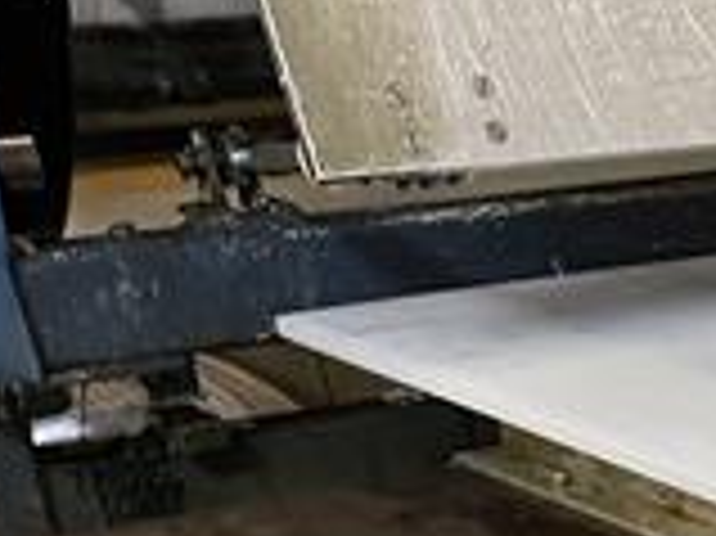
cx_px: 966
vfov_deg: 12.2
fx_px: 2253
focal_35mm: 109
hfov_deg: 16.9
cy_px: 1027
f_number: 1.6
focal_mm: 4.2
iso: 320
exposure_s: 1/60
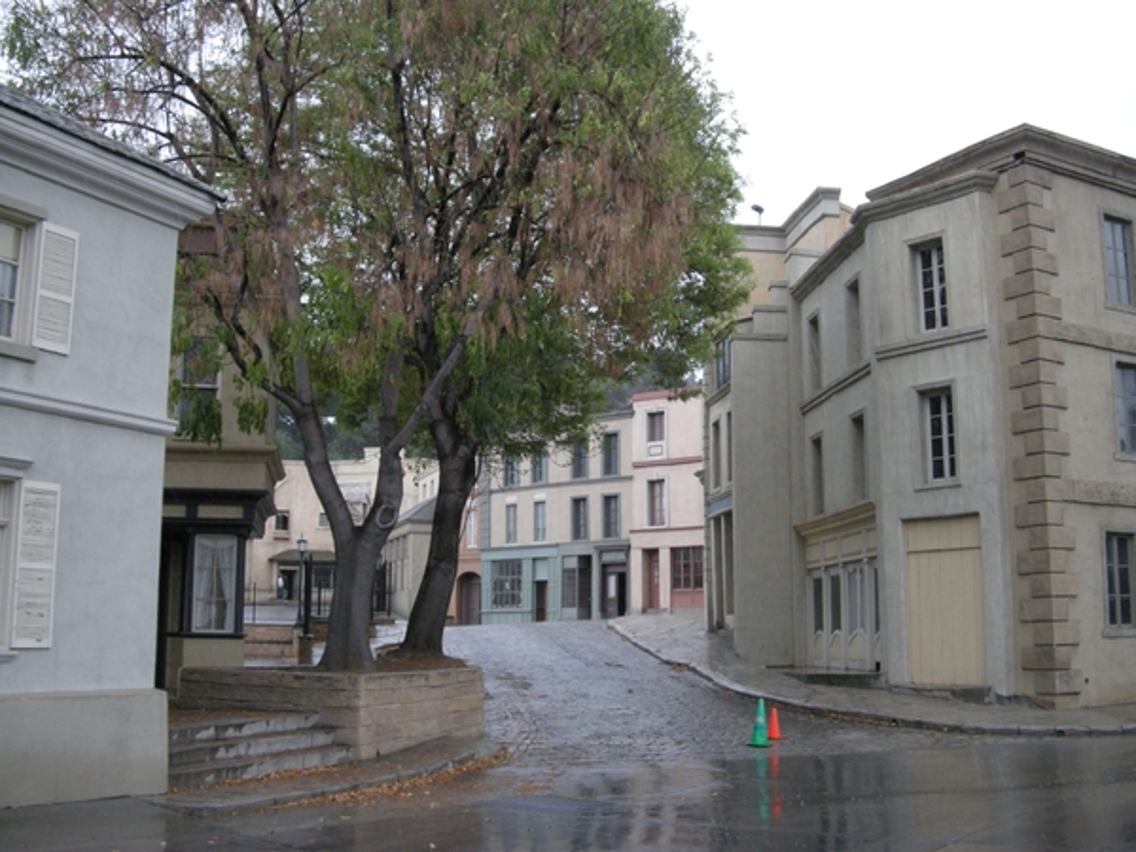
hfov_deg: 50.1
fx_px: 1214
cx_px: 568
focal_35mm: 37
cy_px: 426
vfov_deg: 38.7
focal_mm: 7.9
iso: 292
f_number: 2.8
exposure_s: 1/271
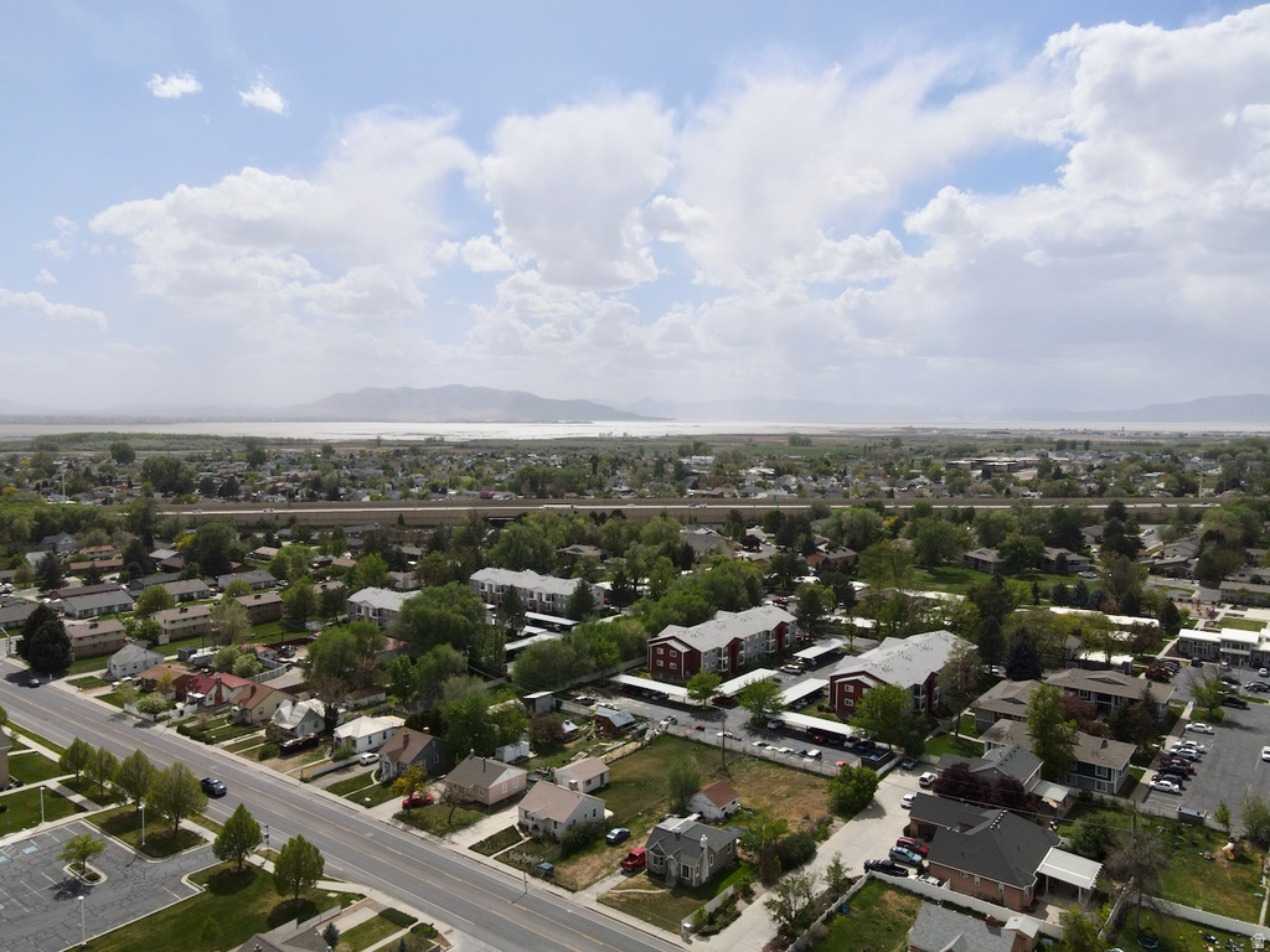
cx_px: 635
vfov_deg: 56.8
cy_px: 476
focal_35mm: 24
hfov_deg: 71.6
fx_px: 881
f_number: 2.8
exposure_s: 1/2000
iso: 100
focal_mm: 4.5
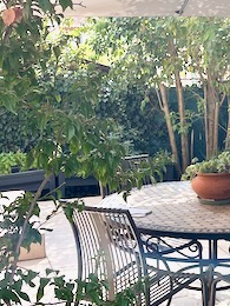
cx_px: 232
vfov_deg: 30.3
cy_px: 161
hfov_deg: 22.0
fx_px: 567
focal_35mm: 64
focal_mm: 5.1
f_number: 1.6
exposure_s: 1/589
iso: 50
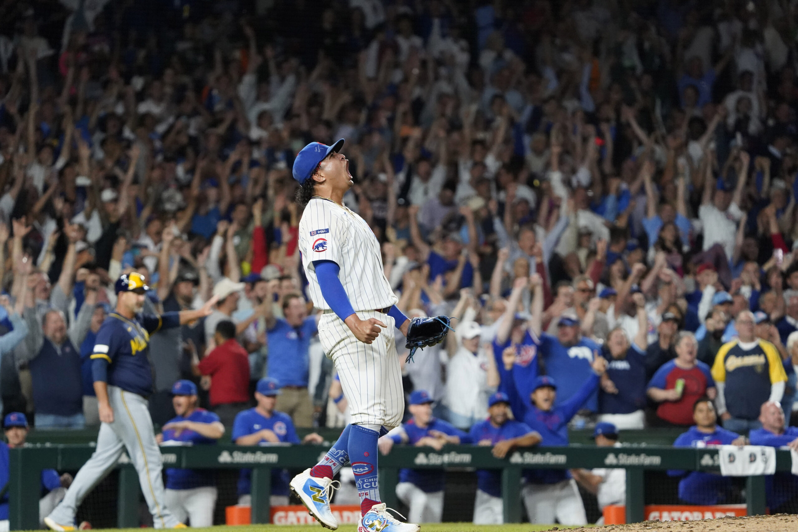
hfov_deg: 6.3
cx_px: 399
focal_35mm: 326
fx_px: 7226
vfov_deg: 4.2
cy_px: 266
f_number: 6.3
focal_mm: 326
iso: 8000
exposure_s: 1/1250
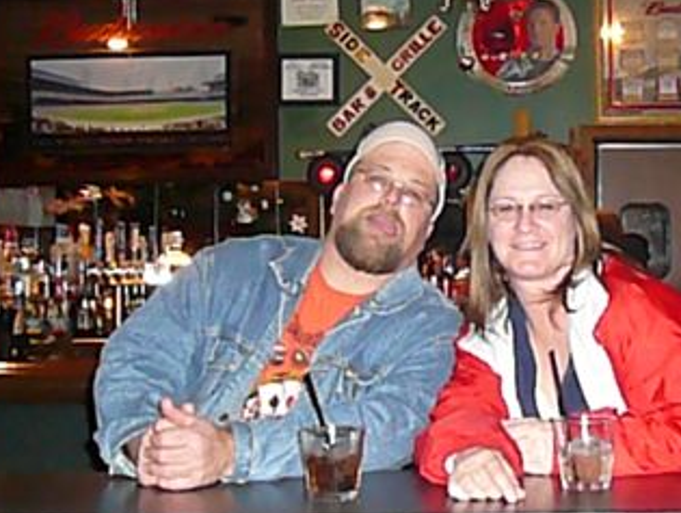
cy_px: 266
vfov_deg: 20.8
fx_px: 1398
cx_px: 491
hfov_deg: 27.1
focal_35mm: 71
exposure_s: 1/30
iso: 1000
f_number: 2.8
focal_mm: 5.2
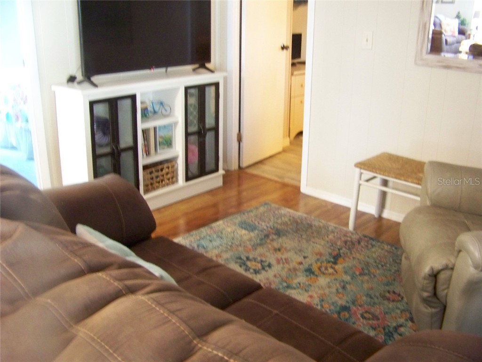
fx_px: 501
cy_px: 181
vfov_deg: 39.7
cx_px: 241
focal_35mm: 36
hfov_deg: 51.4
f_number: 2.8
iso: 400
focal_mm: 5.85
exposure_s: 1/5
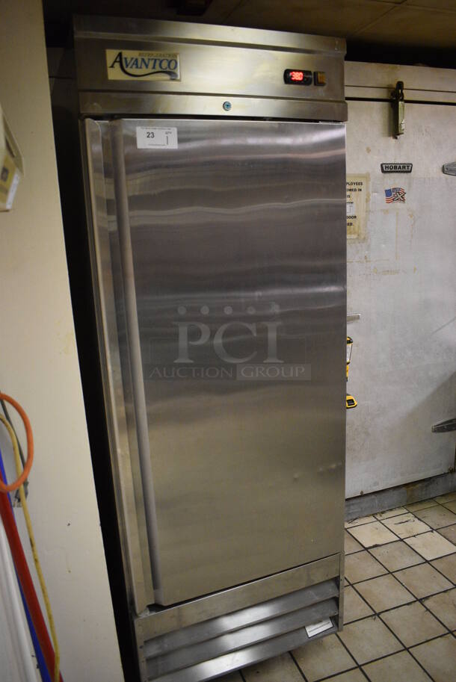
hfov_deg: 48.0
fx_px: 512
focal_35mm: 27
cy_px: 341
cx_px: 228
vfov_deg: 67.3
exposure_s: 1/30
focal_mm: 18
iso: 2500
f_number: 3.5
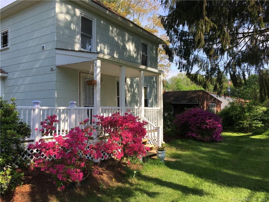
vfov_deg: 48.2
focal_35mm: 29
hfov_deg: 61.7
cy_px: 101
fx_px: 225
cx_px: 134
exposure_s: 1/739
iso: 25
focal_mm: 4.15
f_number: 2.2
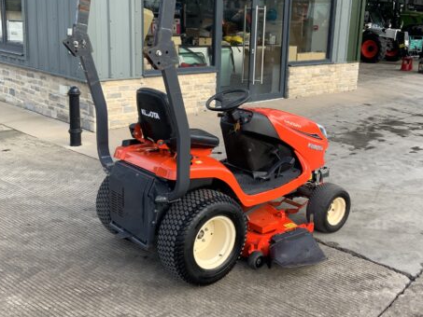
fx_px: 501
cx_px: 245
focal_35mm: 41
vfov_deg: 35.0
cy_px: 123
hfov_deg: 45.6
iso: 16
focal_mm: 3
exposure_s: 1/320
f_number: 1.8
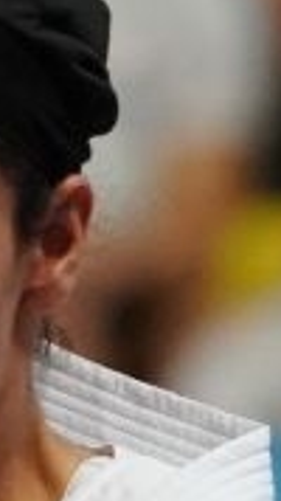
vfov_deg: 1.2
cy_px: 369
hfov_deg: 0.7
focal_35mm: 1844
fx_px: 24449
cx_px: -34
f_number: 2.8
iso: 4000
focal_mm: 174
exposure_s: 1/1000
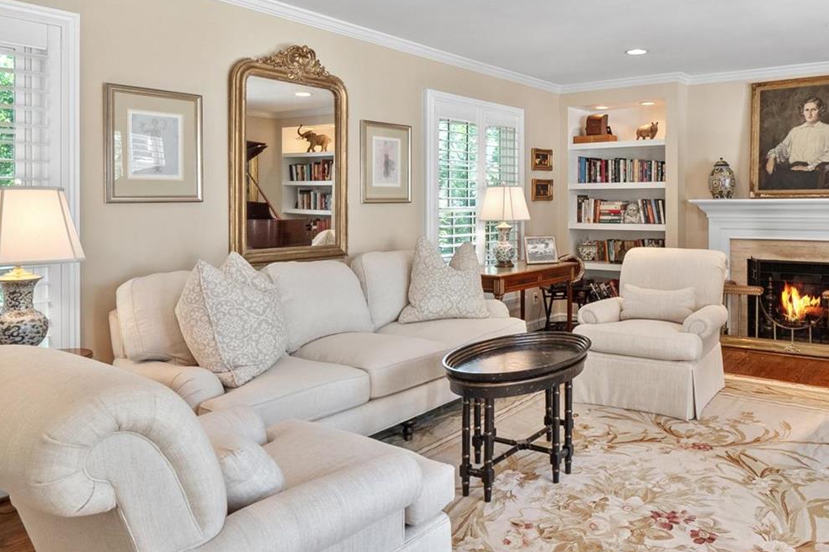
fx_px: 598
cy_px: 178
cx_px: 564
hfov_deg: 67.2
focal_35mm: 26
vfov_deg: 48.6
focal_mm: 8
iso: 400
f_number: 8
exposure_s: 1/8
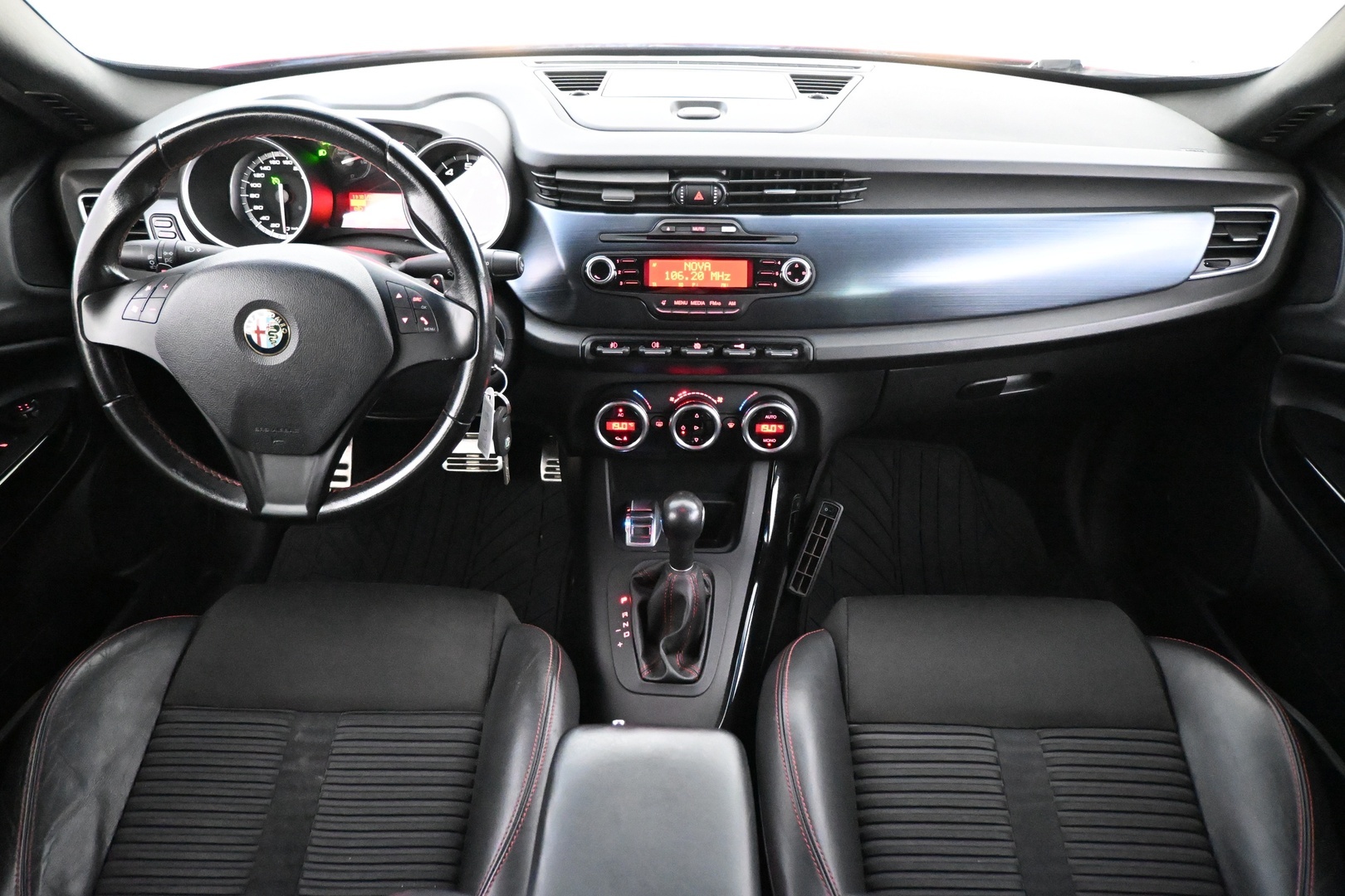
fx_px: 953
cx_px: 672
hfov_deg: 70.4
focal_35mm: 26
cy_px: 448
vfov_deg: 50.4
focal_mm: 17
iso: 12800
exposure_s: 1/30
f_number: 3.5
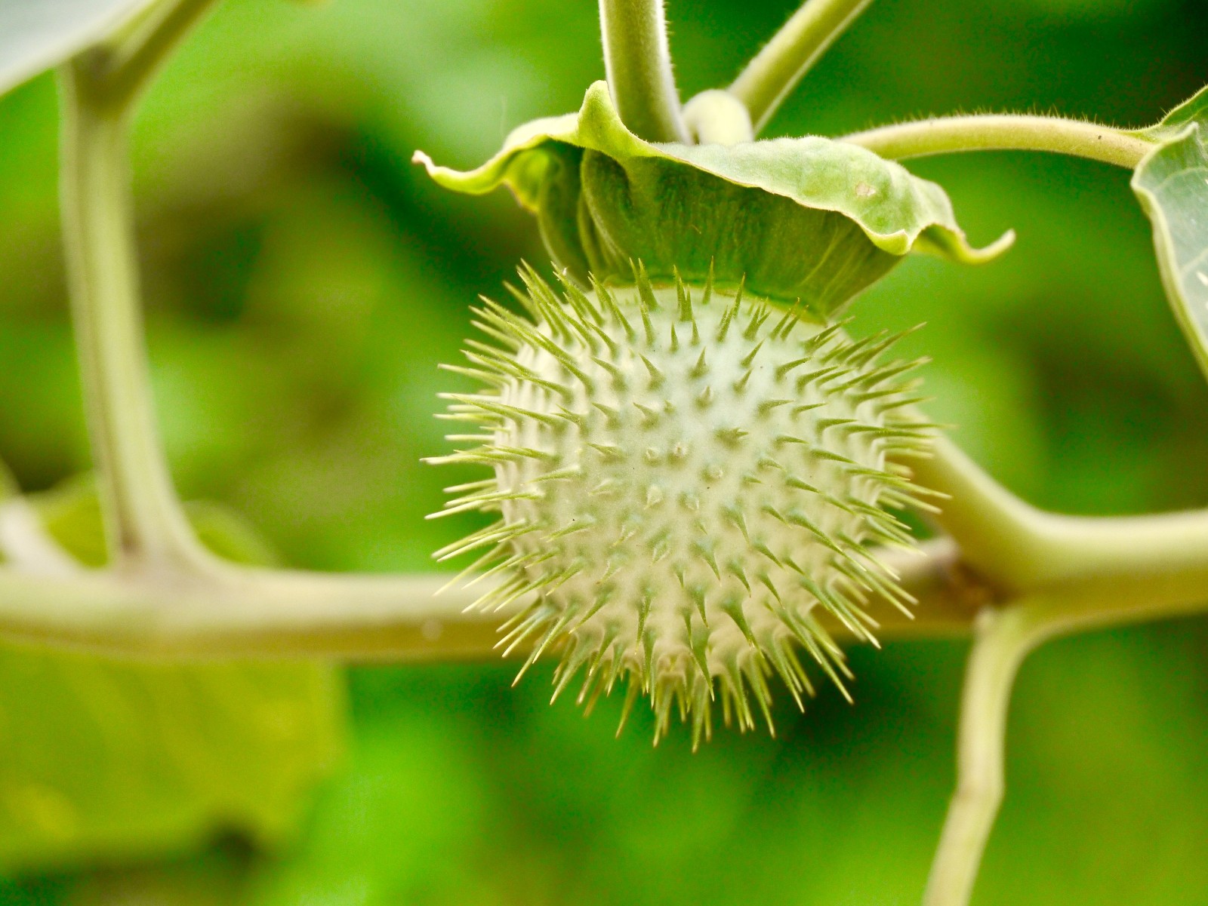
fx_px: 8797
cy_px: 453
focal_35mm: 252
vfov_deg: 5.9
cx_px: 604
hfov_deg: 7.9
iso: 500
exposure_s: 1/250
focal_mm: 126
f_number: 5.6
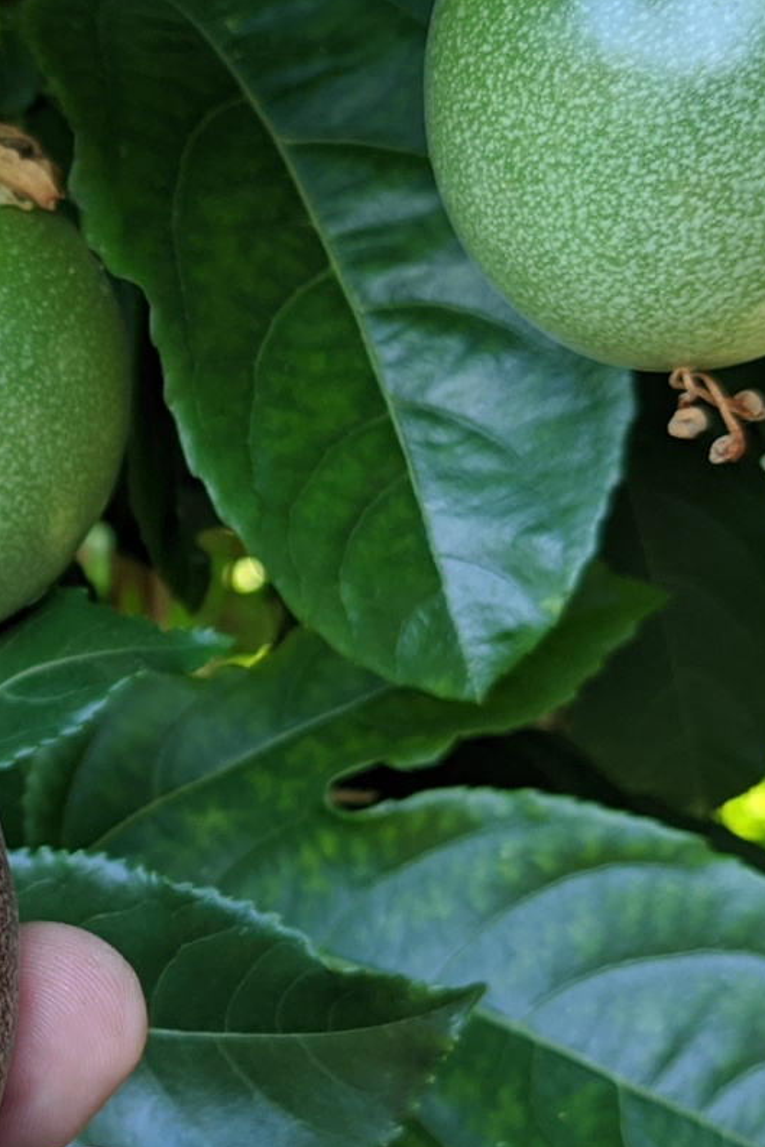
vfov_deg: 29.6
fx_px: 2166
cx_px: -97
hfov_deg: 19.1
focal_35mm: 68
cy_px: 574
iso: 55
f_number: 1.73
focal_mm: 4.38
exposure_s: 1/120
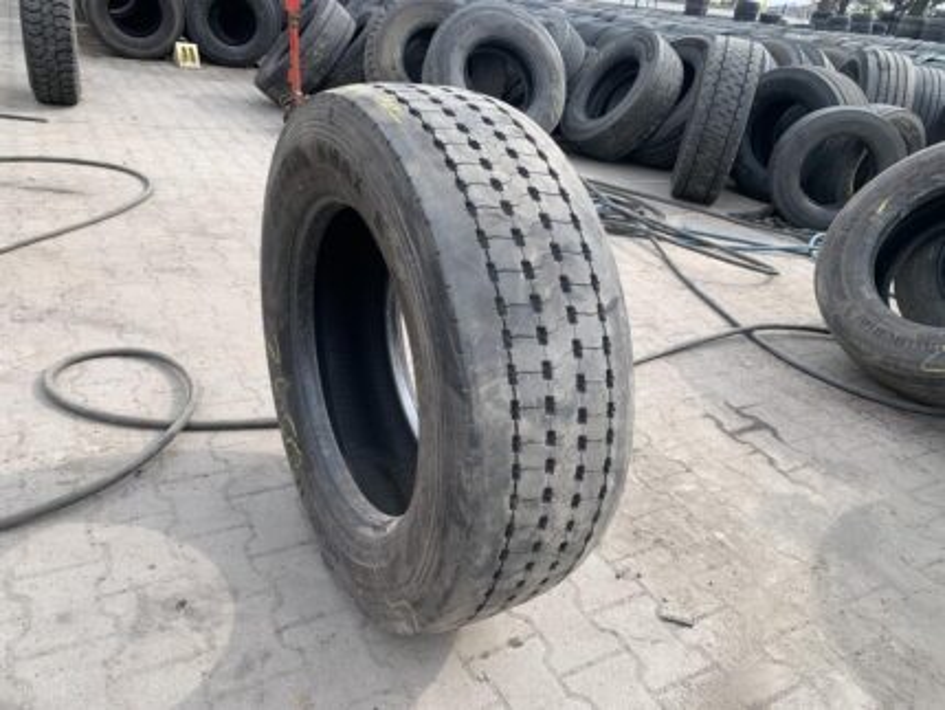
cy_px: 355
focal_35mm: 26
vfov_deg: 53.1
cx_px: 472
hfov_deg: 67.3
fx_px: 710
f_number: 1.8
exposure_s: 1/749
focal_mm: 4.25
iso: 25
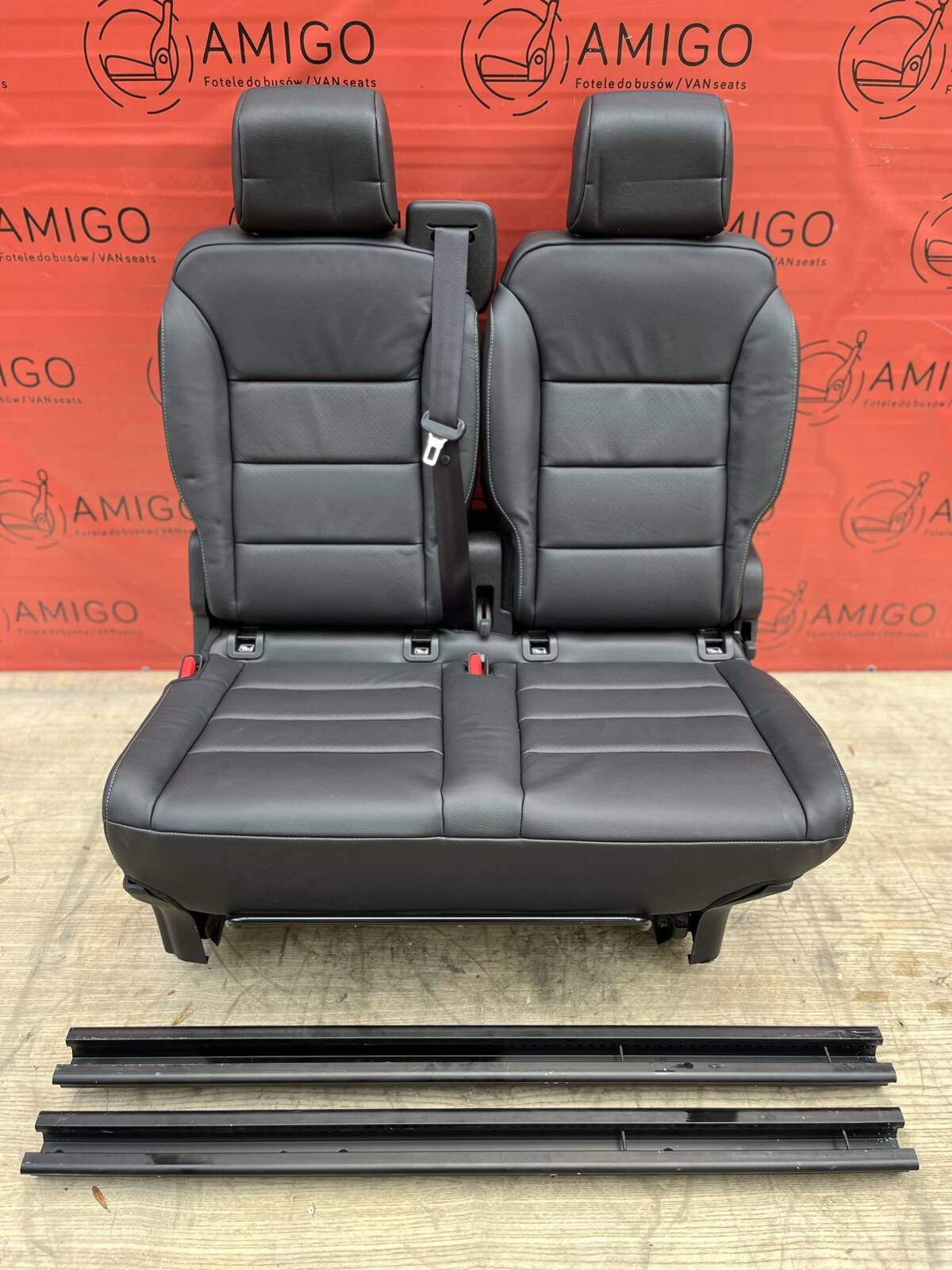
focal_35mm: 26
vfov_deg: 67.3
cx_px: 476
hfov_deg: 53.1
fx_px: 953
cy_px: 635
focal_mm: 5.1
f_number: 1.6
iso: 50
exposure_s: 1/121
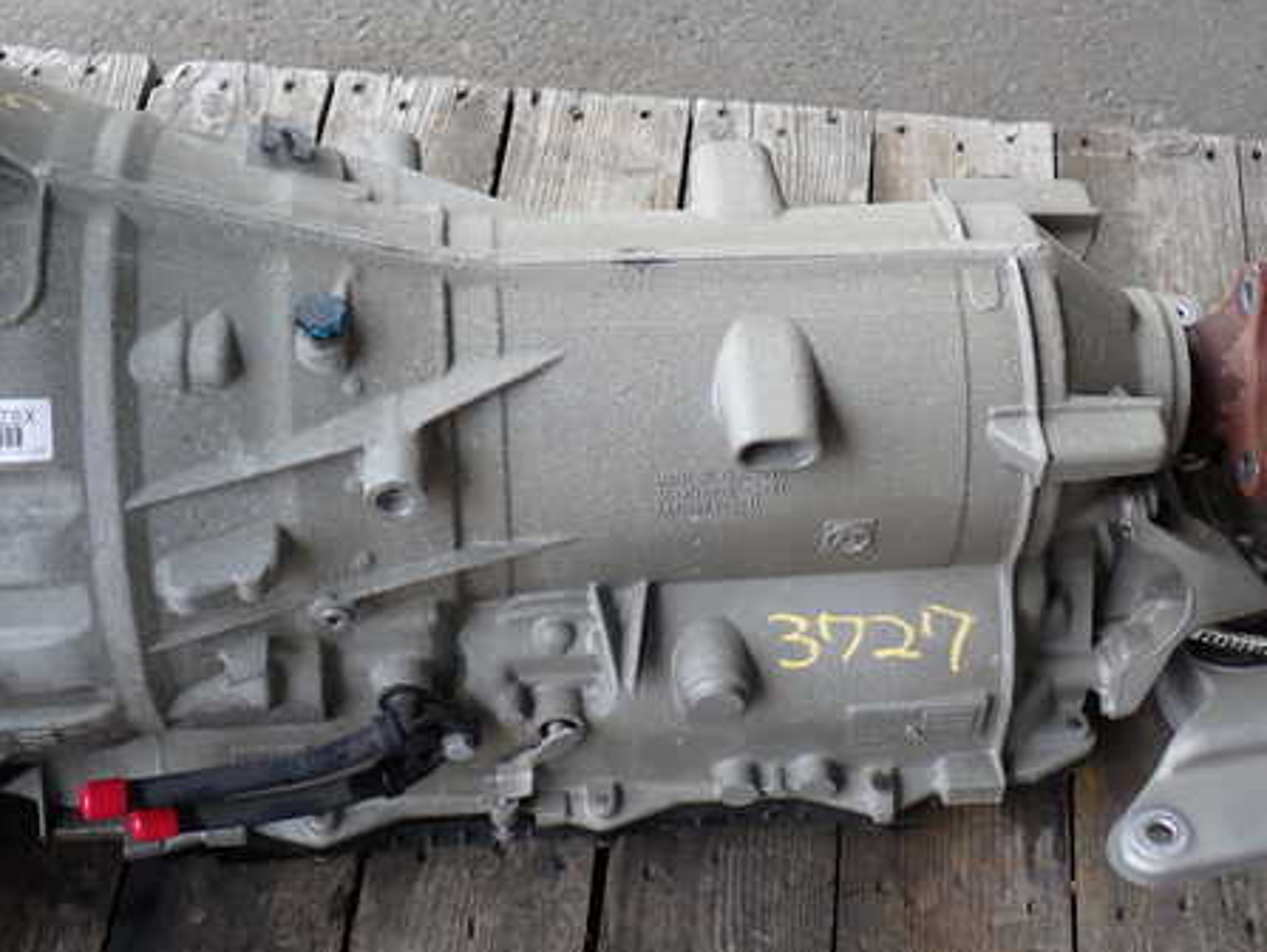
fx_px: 2161
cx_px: 621
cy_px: 408
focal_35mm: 59
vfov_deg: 24.8
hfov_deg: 32.7
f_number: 2.9
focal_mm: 7.84
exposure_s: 1/100
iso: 100
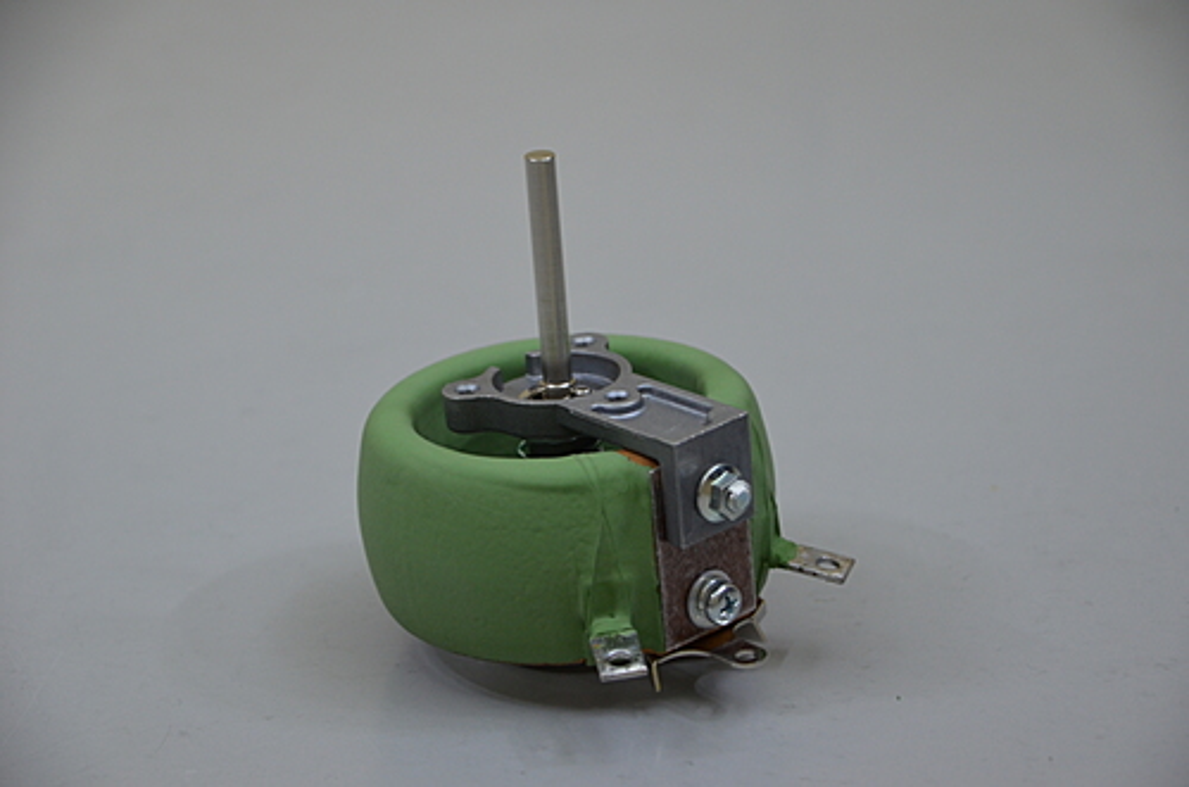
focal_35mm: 120
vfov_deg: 11.4
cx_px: 594
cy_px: 394
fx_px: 3955
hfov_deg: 17.1
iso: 720
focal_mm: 80
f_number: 5.6
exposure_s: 1/125
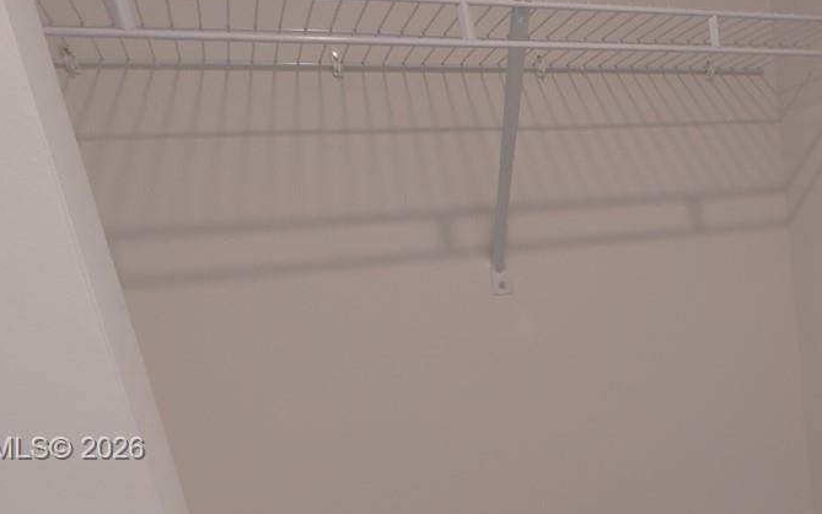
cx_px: 745
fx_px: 851
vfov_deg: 32.1
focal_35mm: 38
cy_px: 450
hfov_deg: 46.4
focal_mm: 1.78
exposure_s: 1/40
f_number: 1.9
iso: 100
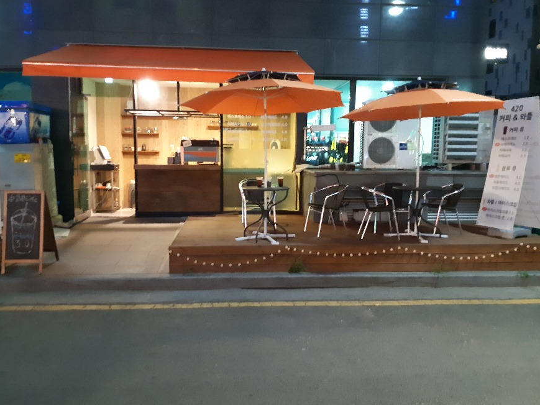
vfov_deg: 51.4
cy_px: 198
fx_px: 421
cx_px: 265
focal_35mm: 27
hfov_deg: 65.3
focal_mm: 3.93
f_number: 1.7
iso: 640
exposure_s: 1/15
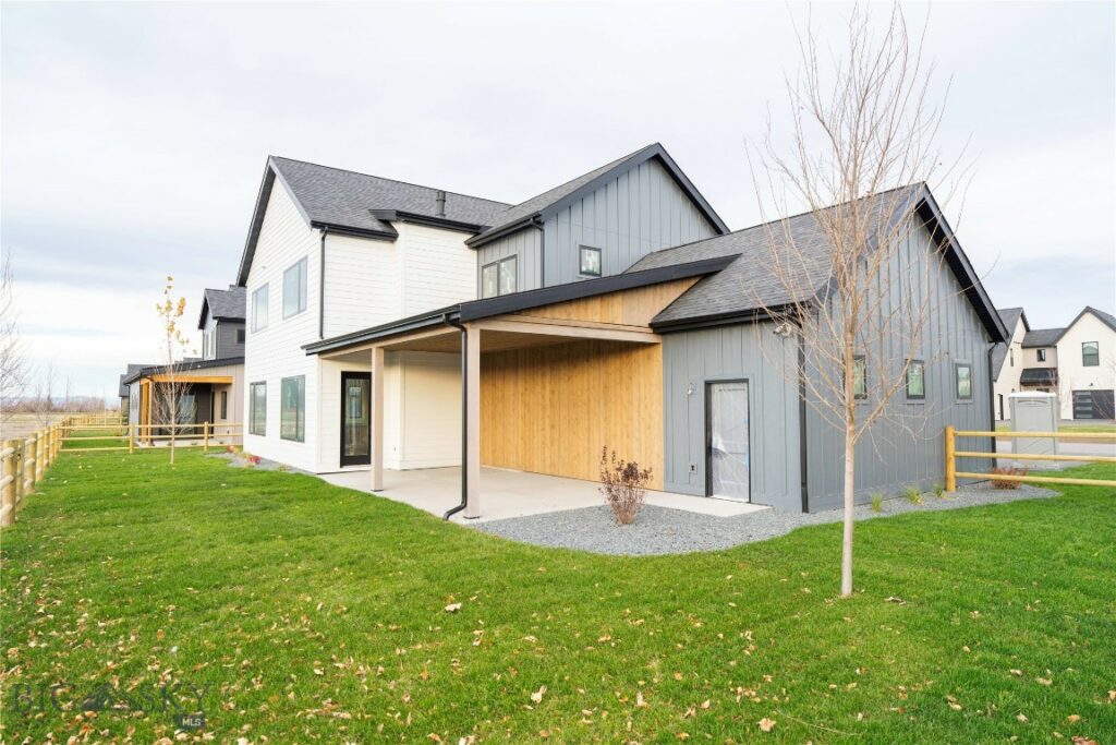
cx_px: 558
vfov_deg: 61.9
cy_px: 372
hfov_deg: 84.0
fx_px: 620
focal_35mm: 20
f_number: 3.2
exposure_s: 1/1000
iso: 640
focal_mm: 20
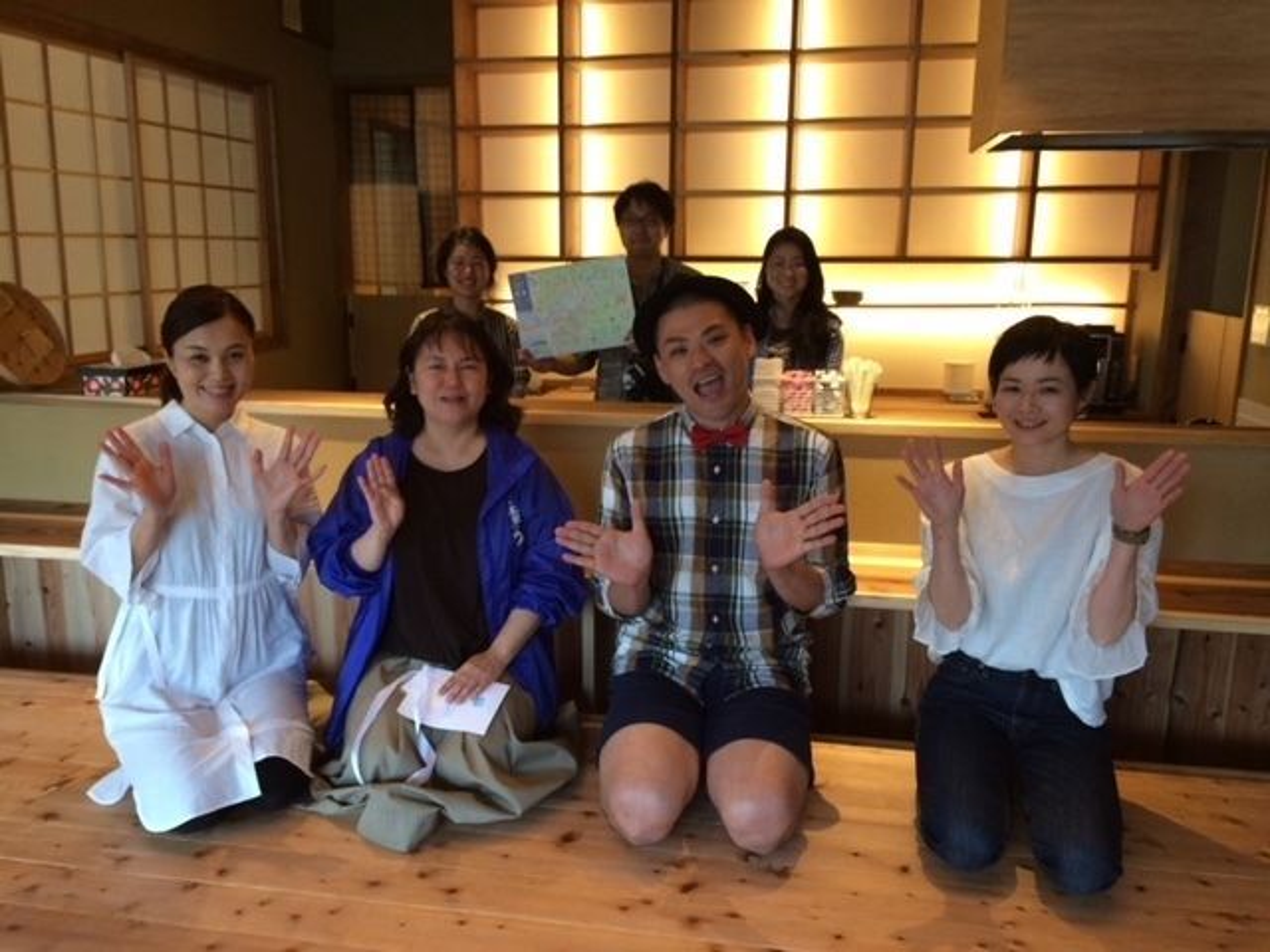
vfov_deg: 48.2
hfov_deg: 61.7
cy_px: 476
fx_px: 1064
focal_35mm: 29
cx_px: 635
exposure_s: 1/30
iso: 125
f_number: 2.2
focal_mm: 4.15
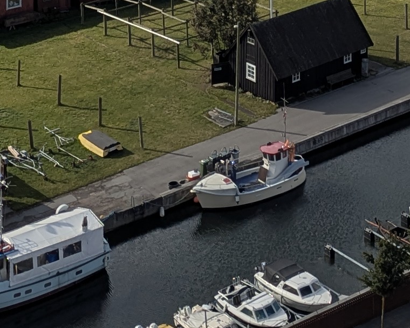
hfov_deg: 15.0
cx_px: 401
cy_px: -411
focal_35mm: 126
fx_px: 1529
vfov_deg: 10.8
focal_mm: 6.81
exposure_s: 1/1572
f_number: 1.85
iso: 41
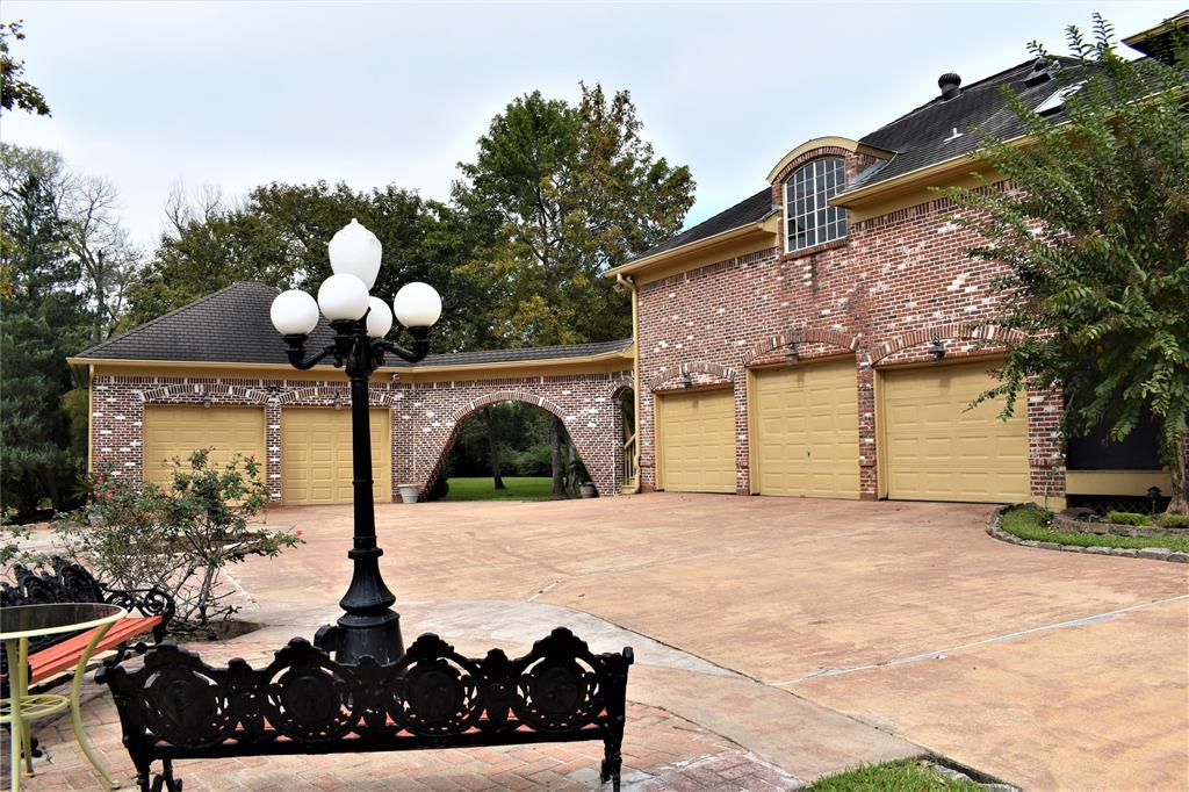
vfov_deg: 47.9
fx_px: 891
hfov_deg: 67.4
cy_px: 396
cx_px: 594
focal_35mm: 27
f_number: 8
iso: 100
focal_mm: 18
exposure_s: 1/250
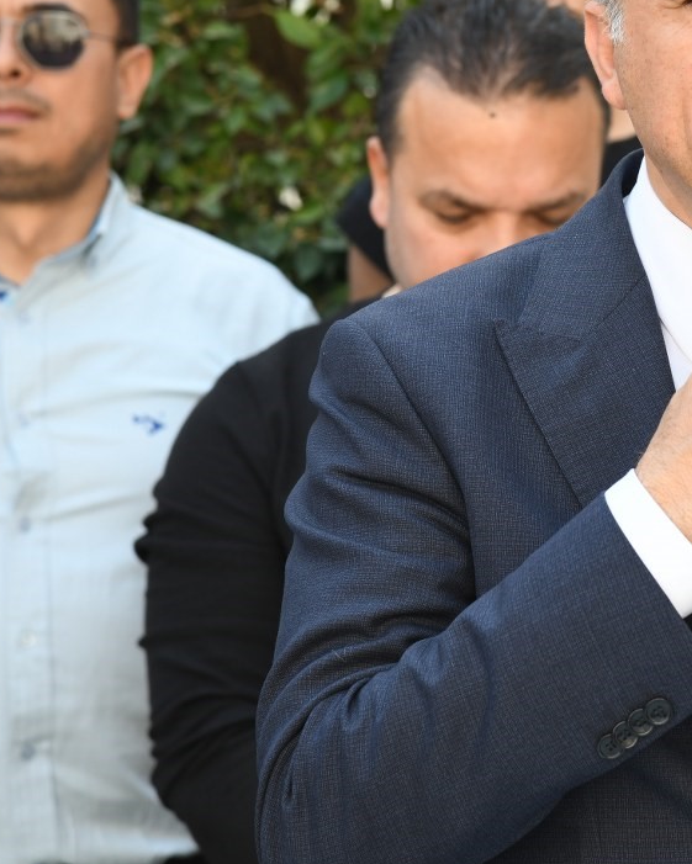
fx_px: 6476
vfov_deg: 7.6
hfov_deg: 6.1
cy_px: 302
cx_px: 677
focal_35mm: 253
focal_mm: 120
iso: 500
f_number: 7.1
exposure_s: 1/250
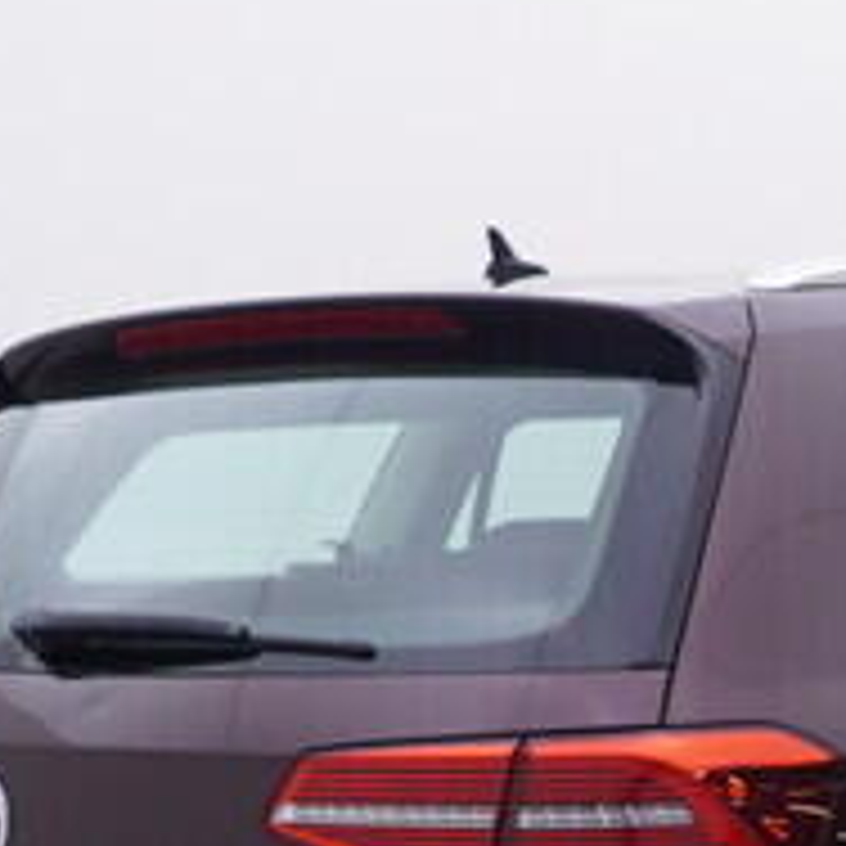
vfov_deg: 16.4
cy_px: 824
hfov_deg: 15.7
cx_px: 1161
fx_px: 2884
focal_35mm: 104
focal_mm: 15
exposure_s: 1/80
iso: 200
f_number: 5
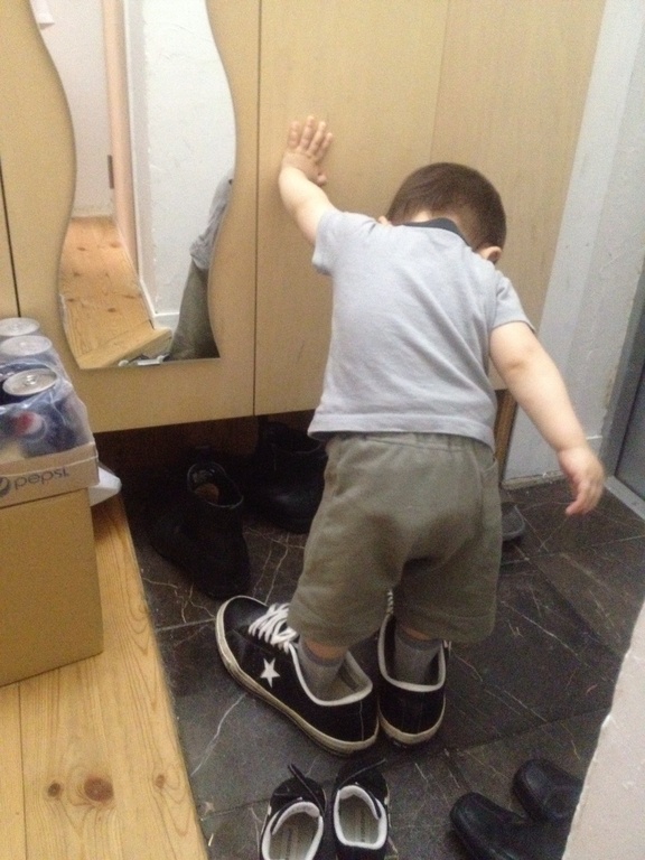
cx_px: 322
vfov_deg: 52.6
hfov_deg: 40.7
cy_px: 430
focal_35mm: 35
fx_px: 870
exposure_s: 1/15
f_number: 2.4
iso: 800
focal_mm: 4.28
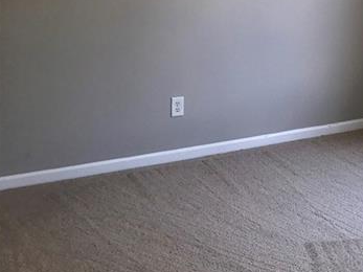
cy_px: -6
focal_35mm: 62
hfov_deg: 30.4
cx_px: 294
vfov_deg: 22.6
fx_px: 650
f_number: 1.8
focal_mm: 3.99
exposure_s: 1/78
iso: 20
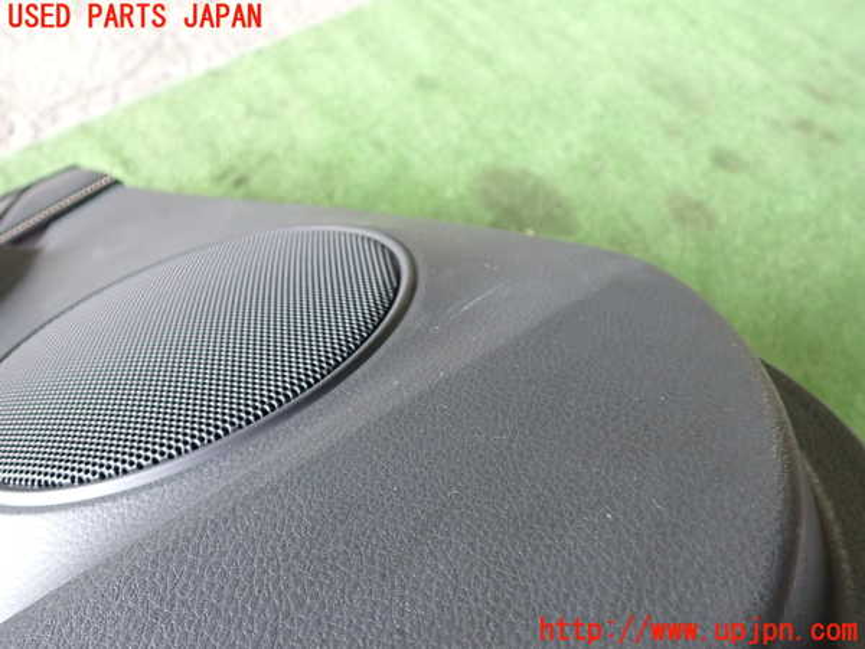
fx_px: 750
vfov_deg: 46.8
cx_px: 432
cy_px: 324
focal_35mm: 30
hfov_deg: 60.0
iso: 400
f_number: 2.3
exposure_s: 1/30
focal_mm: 5.4
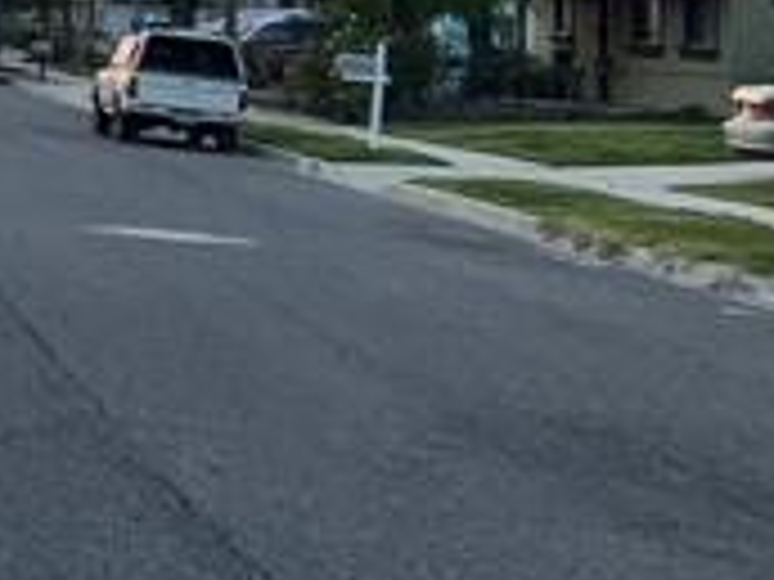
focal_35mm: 155
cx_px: -544
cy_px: -346
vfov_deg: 9.3
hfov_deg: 11.9
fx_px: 3466
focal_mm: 5.7
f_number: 1.5
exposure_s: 1/219
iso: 40
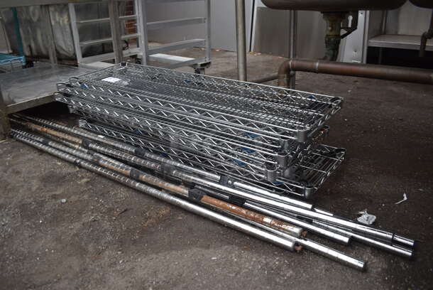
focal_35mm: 27
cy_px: 145
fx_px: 325
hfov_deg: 67.3
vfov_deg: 48.0
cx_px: 216
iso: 400
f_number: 4.5
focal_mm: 18
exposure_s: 1/250
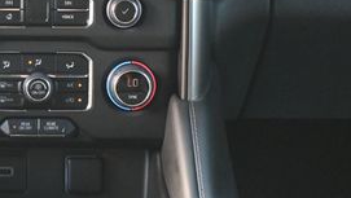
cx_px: 40
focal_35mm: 122
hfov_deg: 17.3
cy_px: -74
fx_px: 1139
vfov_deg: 9.7
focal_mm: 33
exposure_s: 1/125
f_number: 5
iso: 3200
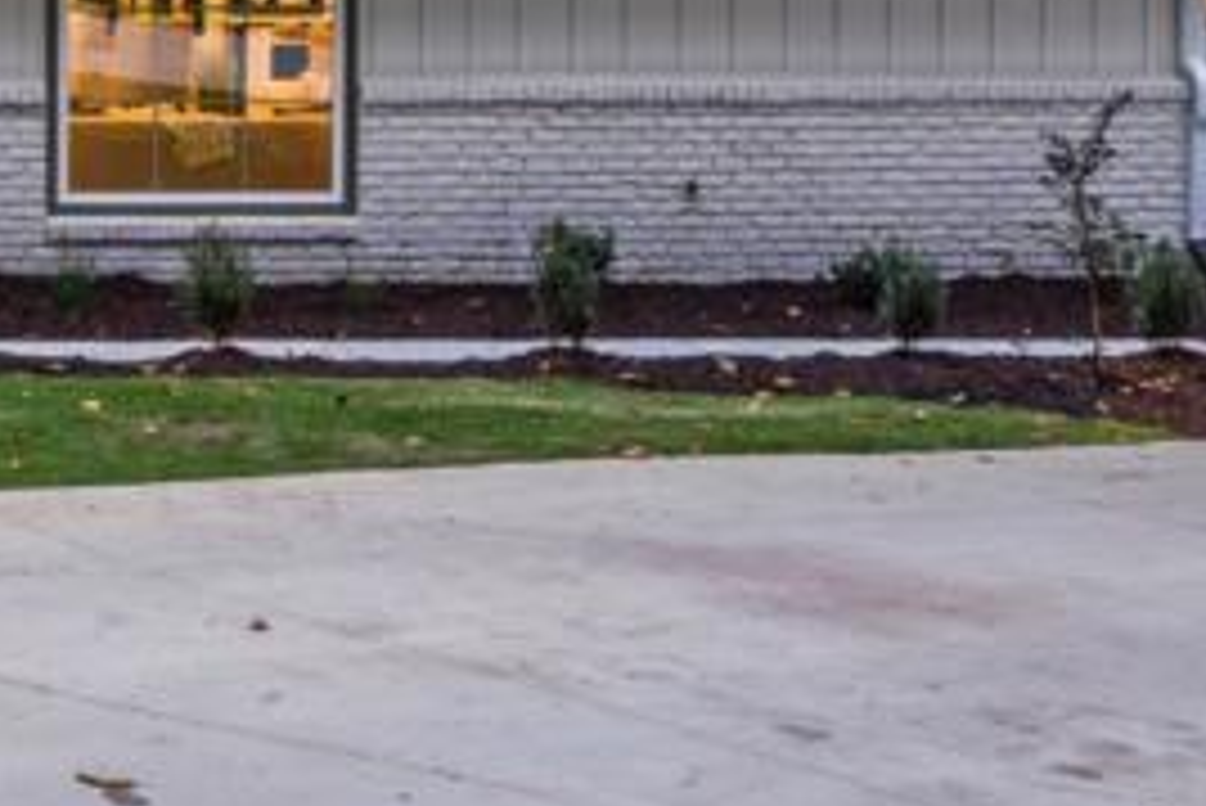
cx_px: -122
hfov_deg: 22.5
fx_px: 2849
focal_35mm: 85
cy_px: -180
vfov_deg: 15.5
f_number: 8
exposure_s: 1/4
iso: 500
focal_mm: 19
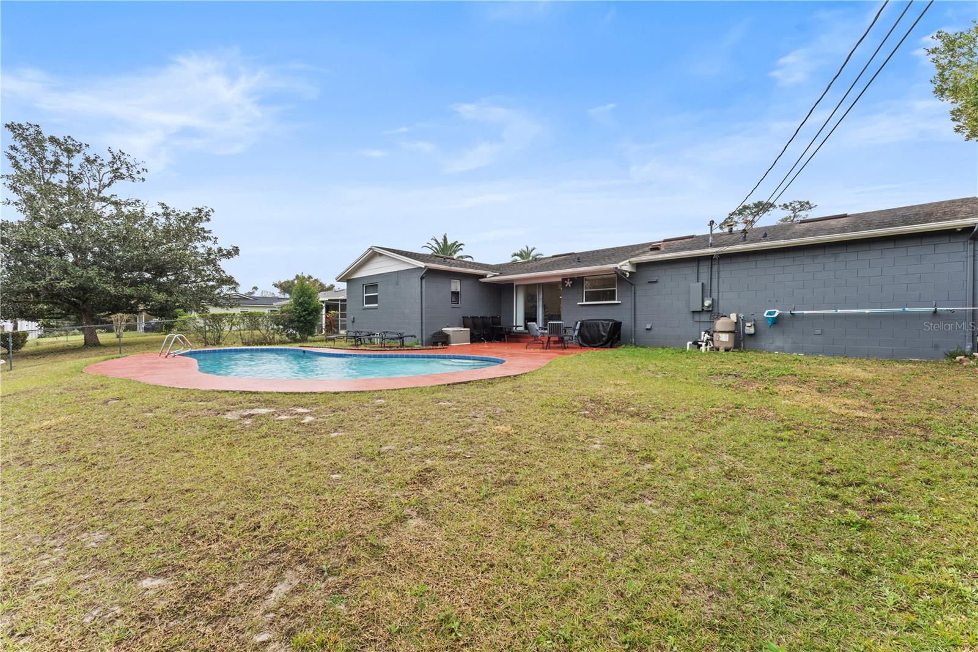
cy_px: 326
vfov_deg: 78.8
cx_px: 489
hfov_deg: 101.9
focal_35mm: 15
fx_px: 397
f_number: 13
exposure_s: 1/3
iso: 50
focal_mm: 14.6
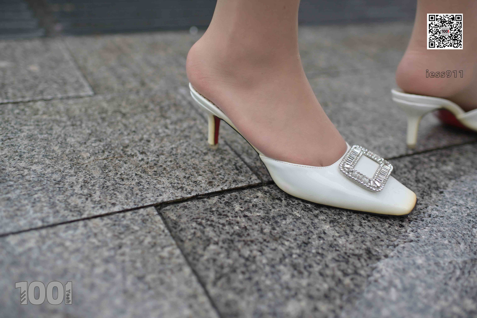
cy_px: 159
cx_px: 238
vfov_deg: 37.9
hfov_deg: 54.4
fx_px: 464
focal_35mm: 35
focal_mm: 35
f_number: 2.2
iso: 250
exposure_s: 1/200
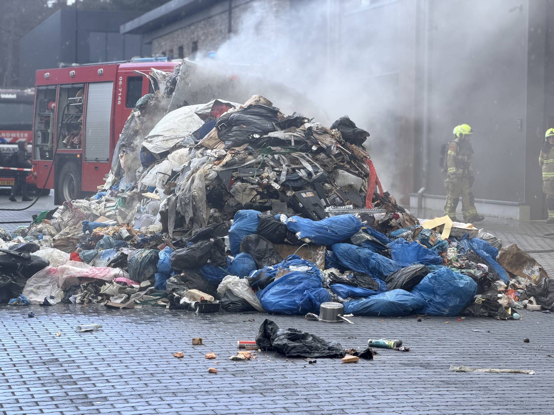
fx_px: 1600
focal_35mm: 100
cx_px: 277
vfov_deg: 14.8
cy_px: 208
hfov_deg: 19.6
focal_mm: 16.89
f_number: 2.8
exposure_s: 1/121
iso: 50
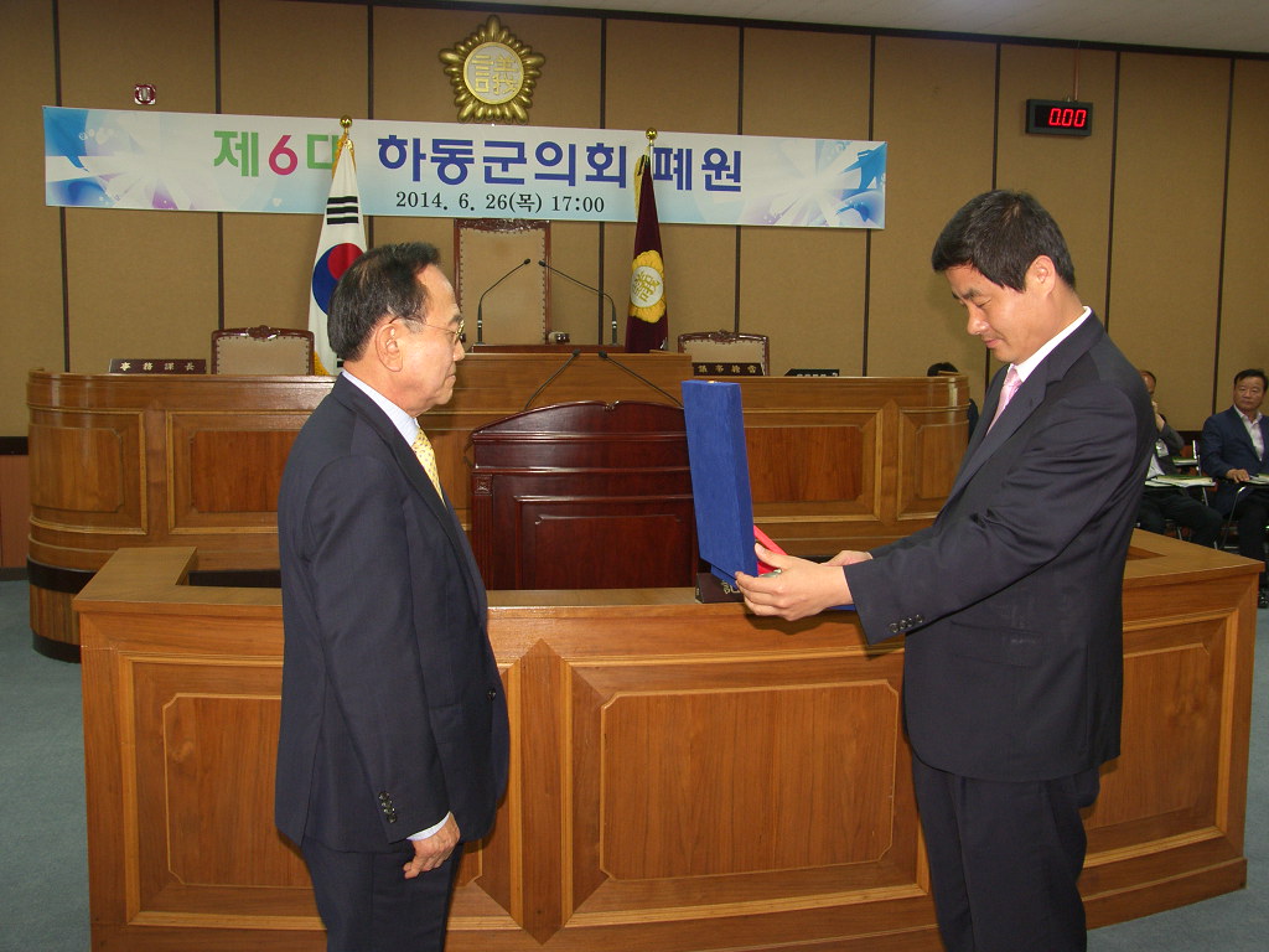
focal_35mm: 40
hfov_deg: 46.8
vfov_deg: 36.0
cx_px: 634
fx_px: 1466
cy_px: 476
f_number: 2.5
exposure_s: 1/40
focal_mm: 10.3
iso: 100
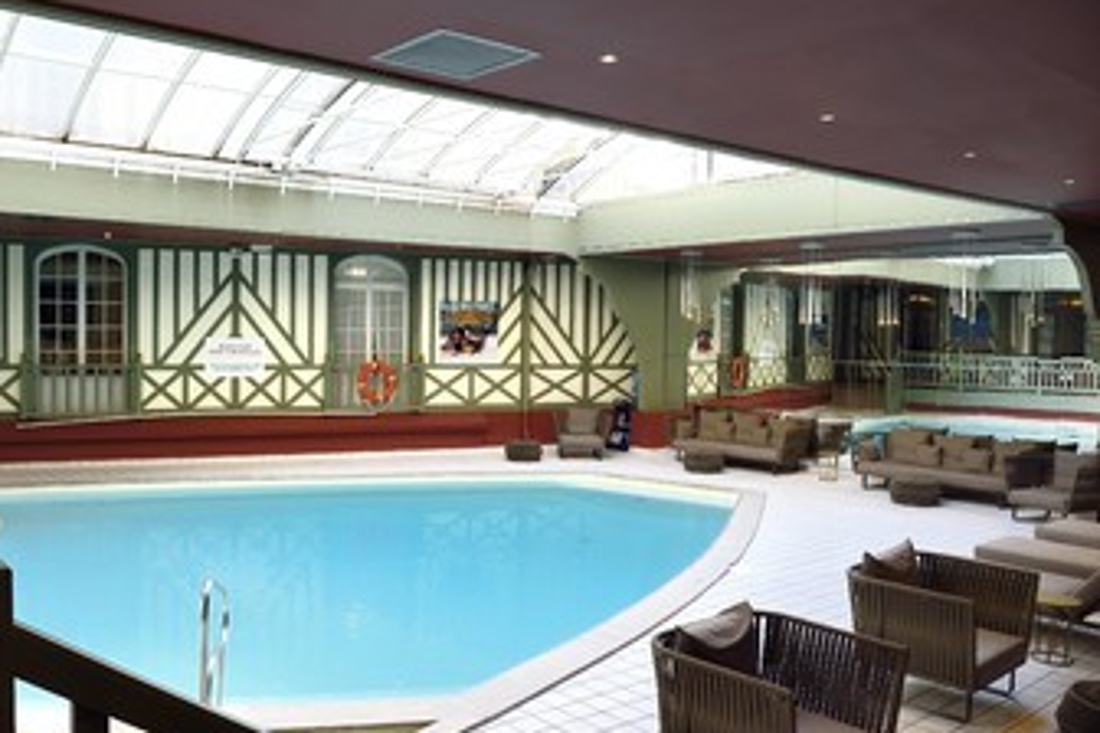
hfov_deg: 61.3
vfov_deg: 43.6
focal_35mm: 30
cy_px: 366
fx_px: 917
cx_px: 426
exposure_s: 1/125
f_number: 9
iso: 1600
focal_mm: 24
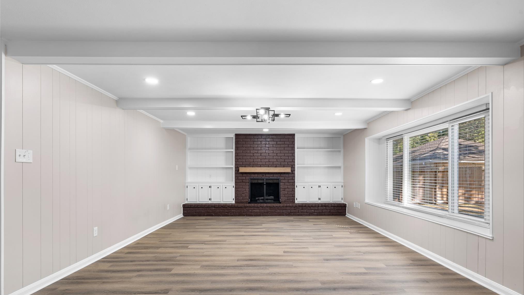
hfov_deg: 92.7
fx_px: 250
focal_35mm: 18
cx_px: 265
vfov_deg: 60.6
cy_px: 174
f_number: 9
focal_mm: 17
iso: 200
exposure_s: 1.6
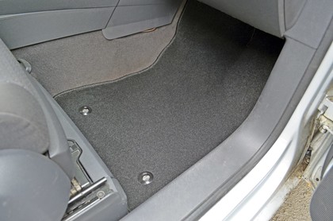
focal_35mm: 27
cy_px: 110
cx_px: 166
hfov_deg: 67.5
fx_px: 249
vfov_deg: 47.7
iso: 400
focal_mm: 18
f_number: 4.8
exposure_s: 1/90
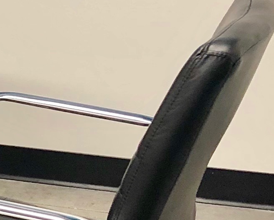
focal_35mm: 174
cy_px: 13
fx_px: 1411
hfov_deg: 10.1
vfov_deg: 8.8
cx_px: -314
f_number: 1.8
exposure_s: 1/19
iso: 40
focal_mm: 3.99
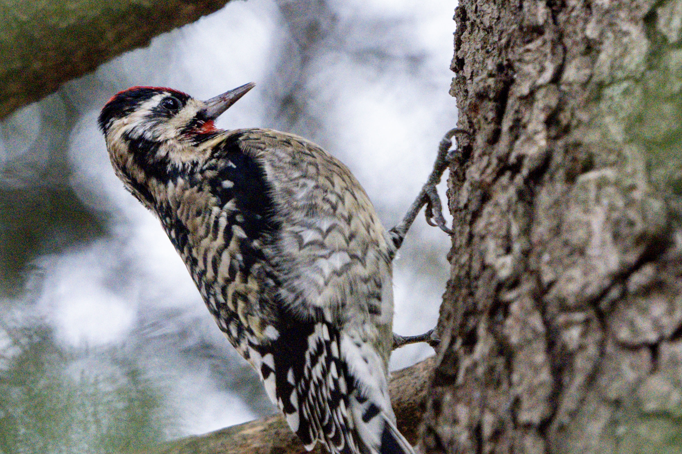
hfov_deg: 1.5
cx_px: 272
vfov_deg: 1.0
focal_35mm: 1361
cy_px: 150
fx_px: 25780
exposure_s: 1/1000
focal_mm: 600
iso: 10000
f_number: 6.3
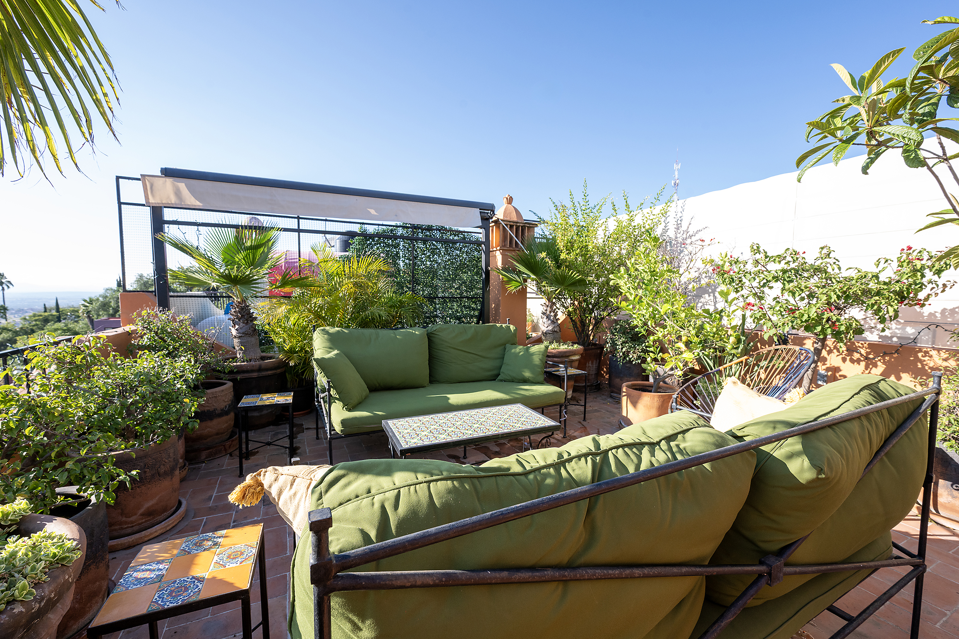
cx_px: 480
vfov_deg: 77.3
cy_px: 320
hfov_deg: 100.4
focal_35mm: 15
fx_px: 400
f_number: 8
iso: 320
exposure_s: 1/200
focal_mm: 15
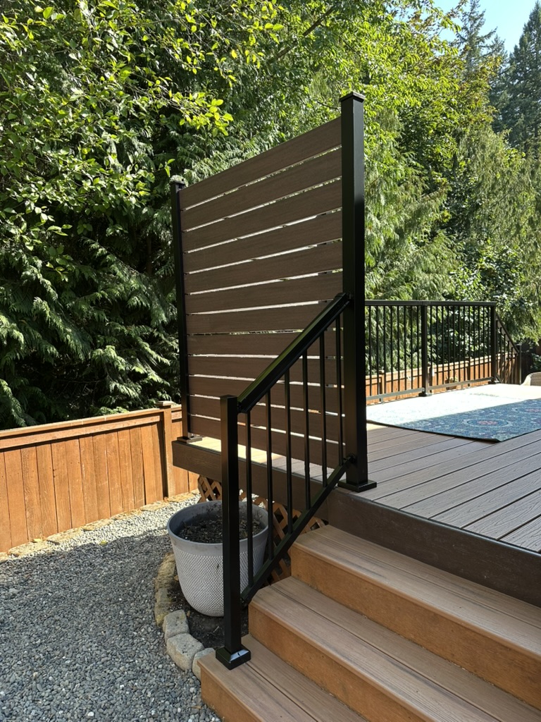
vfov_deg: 71.6
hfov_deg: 56.8
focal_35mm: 24
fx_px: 500
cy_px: 361
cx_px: 270
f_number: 1.78
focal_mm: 6.86
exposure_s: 1/393
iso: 80
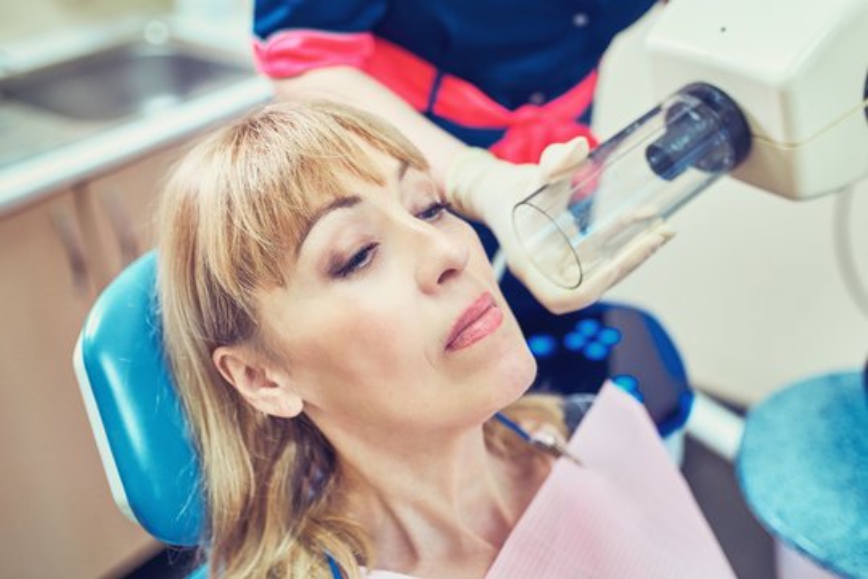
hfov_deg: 54.4
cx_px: 434
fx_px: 844
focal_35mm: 35
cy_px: 290
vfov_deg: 37.9
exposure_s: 1/125
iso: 400
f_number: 2
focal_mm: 35
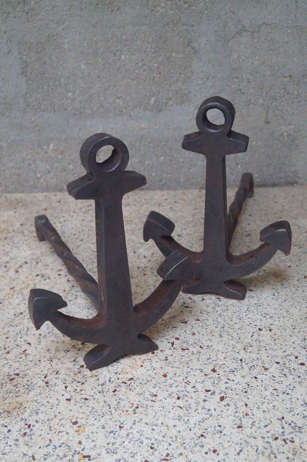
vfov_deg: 43.6
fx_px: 577
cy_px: 231
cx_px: 154
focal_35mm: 45
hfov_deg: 29.8
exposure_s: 1/30
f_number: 4.5
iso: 3200
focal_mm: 30
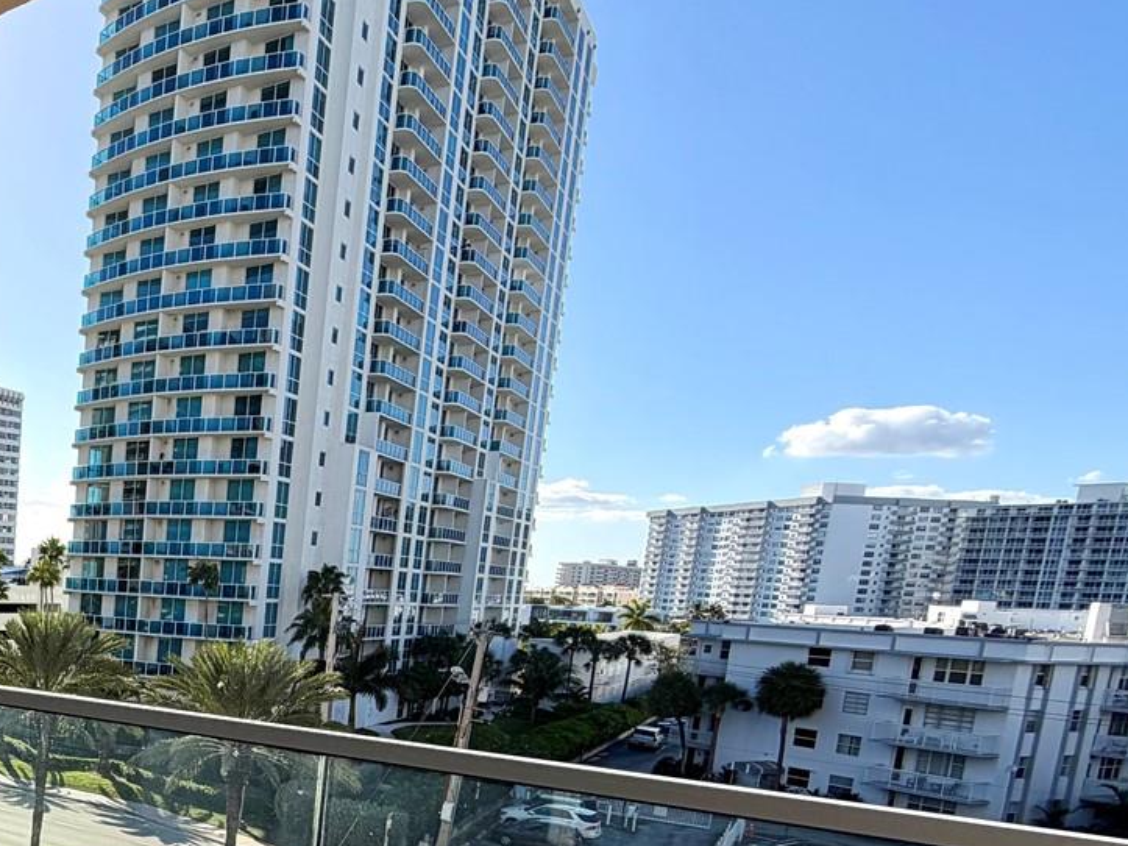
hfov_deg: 46.6
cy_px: 724
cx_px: -48
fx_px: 1010
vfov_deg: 42.5
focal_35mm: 31
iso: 25
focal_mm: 2.22
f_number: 2.2
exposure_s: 1/770
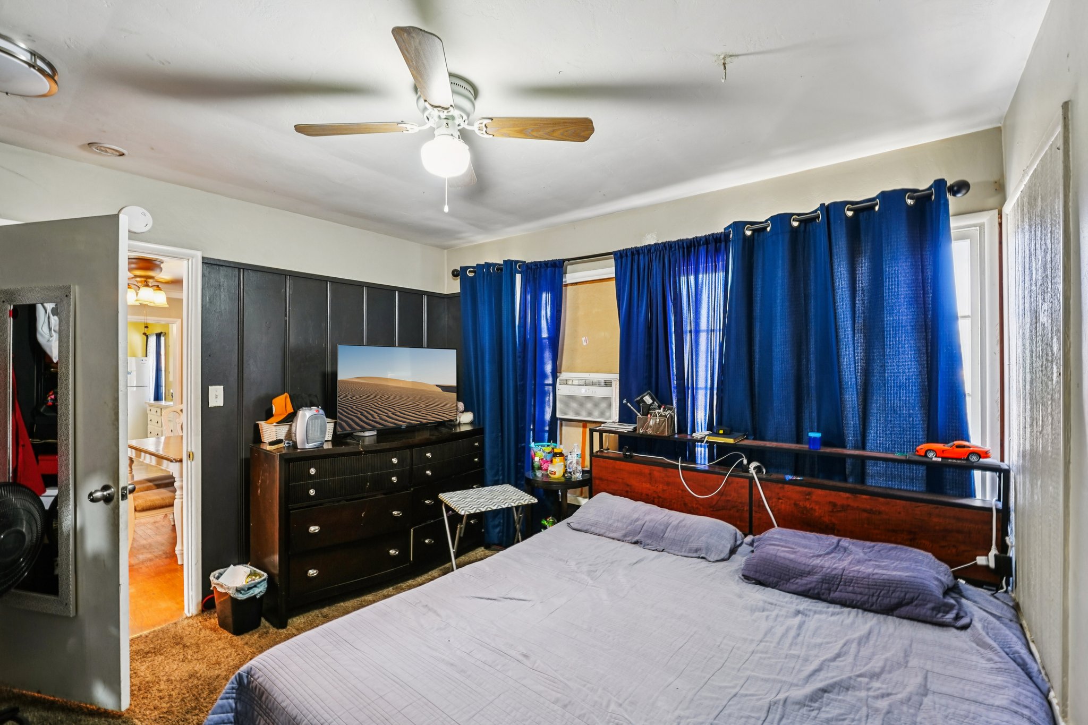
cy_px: 362
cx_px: 544
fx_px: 480
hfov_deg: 97.1
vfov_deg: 74.1
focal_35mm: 16
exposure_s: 1/6
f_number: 8
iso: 400
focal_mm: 15.9
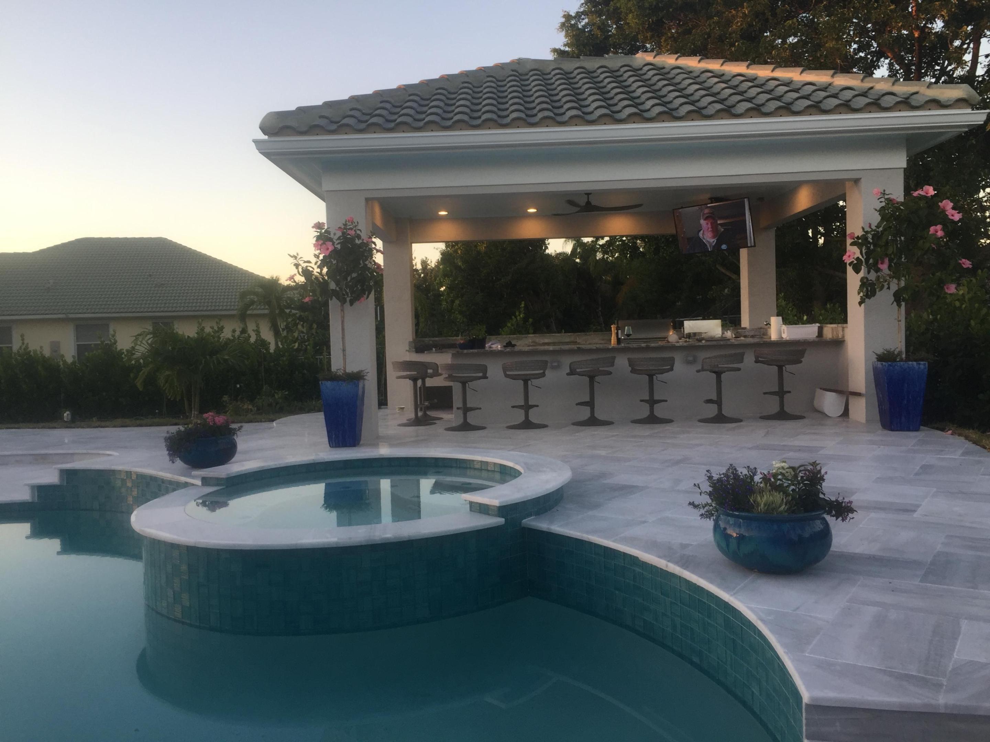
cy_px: 371
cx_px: 495
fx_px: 829
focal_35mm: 29
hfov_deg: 61.7
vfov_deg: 48.2
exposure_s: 1/120
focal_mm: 4.15
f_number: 2.2
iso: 32
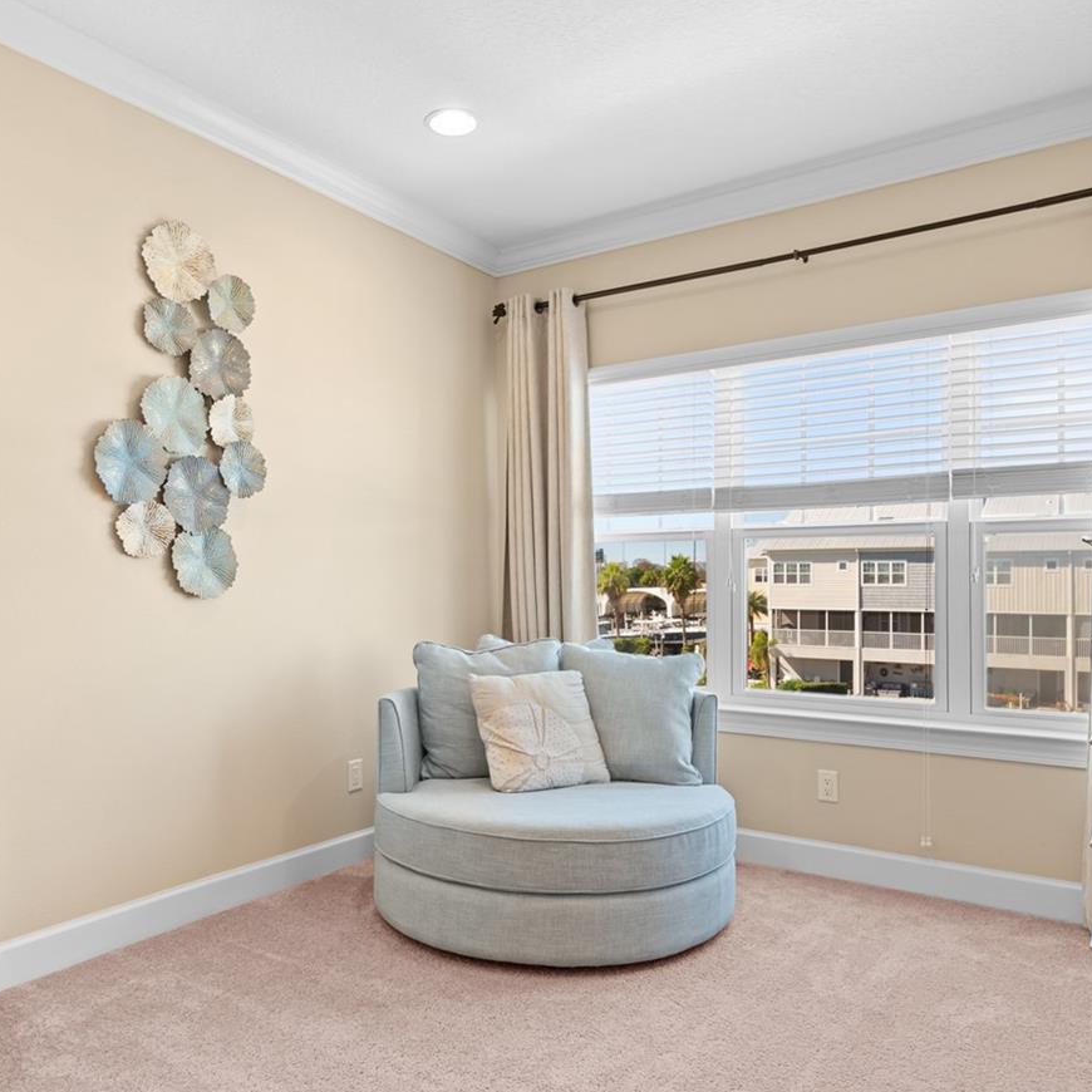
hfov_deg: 62.8
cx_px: 493
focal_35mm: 25
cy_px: 565
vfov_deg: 62.9
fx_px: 892
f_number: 9
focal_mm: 16
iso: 250
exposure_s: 1/2.5
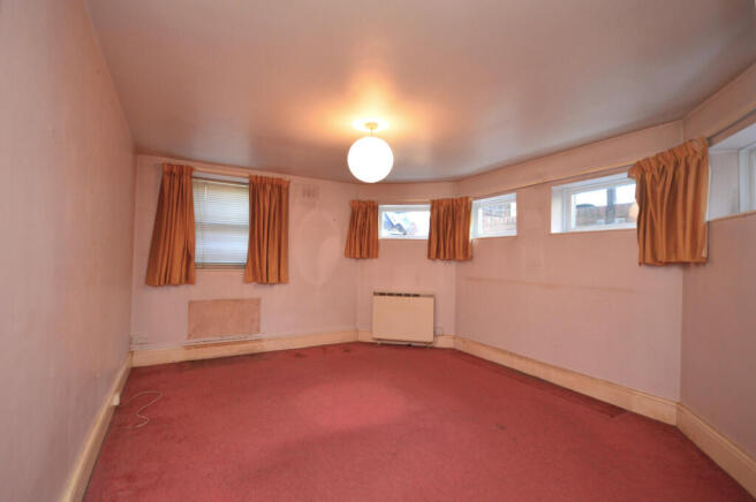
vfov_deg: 77.2
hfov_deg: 100.4
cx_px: 378
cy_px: 251
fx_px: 315
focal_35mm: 15
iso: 800
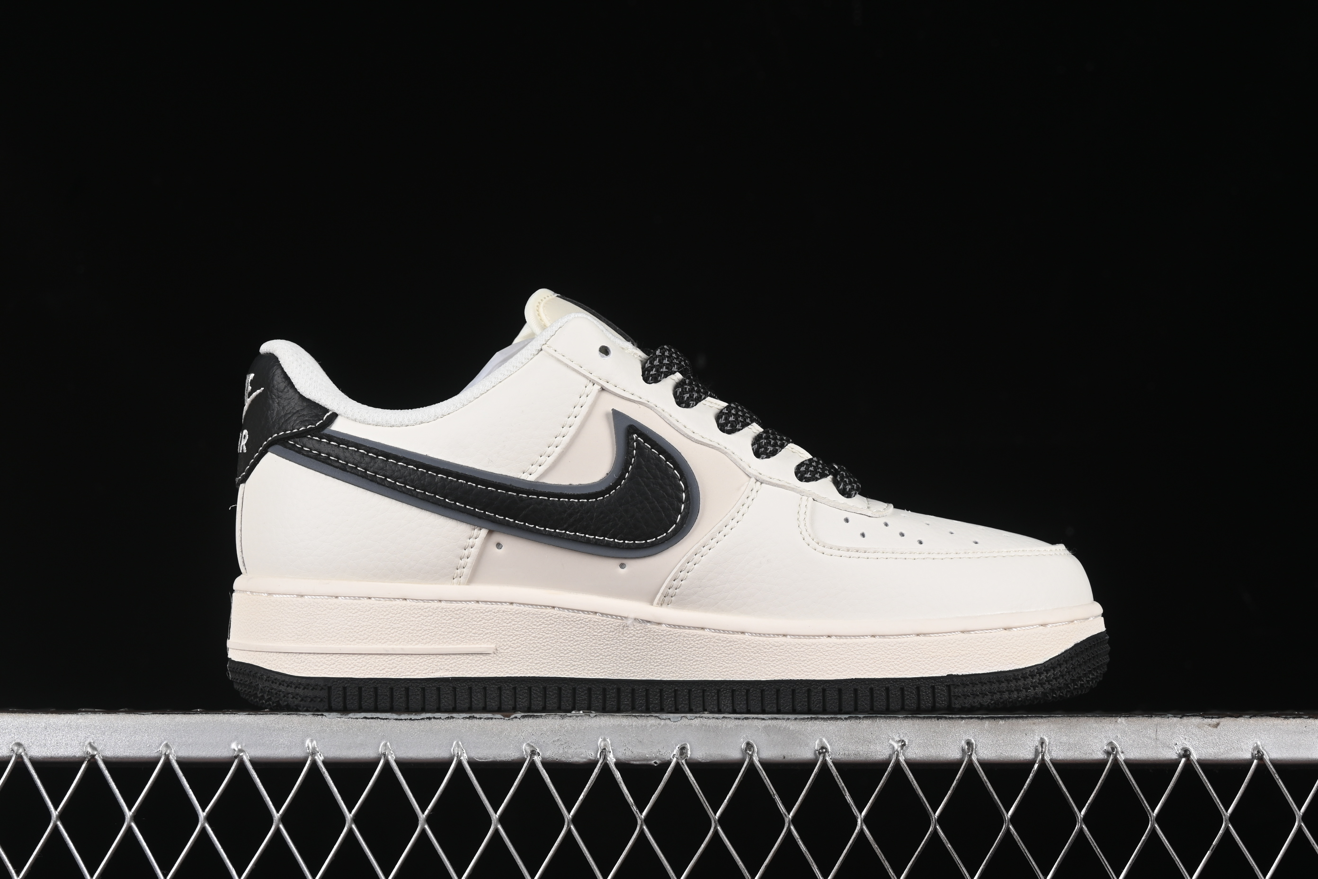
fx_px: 2746
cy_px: 440
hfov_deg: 27.0
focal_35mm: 75
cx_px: 659
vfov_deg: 18.2
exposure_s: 1/100
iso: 160
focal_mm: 50
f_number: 8
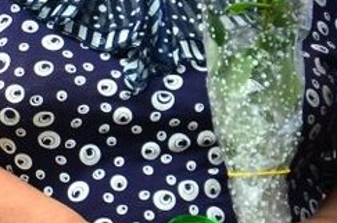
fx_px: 5942
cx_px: -60
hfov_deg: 3.2
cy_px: -116
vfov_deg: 2.1
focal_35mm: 636
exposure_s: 1/320
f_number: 5.6
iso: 100
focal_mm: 105
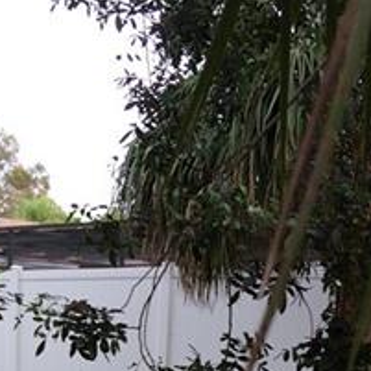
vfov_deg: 16.6
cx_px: -85
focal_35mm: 98
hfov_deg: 16.9
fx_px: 1188
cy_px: 498
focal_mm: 4.15
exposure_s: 1/131
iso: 32
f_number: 2.2
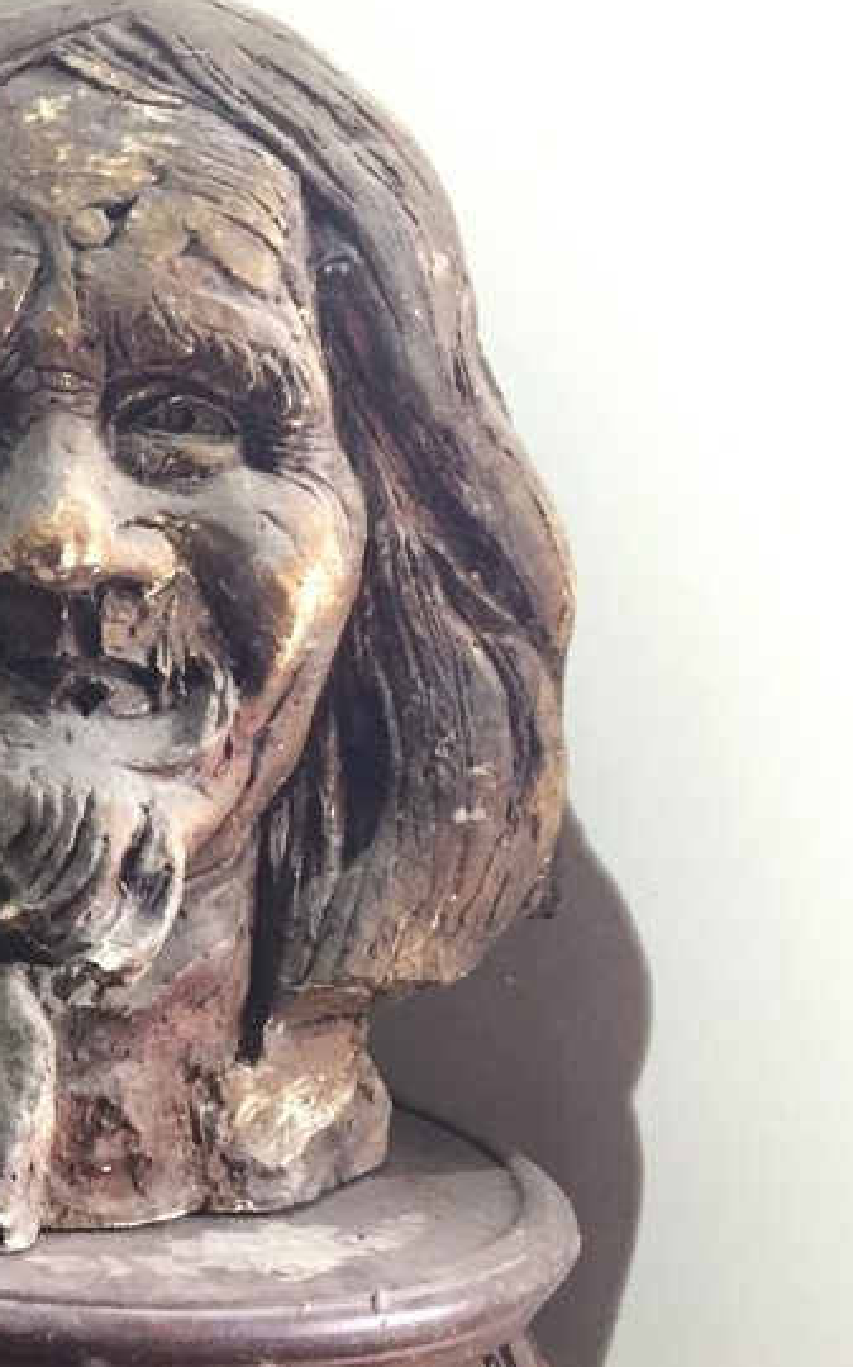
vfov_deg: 41.0
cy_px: 581
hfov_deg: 24.1
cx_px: -157
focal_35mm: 49
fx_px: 1825
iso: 320
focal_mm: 4.15
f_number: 2.2
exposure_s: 1/25
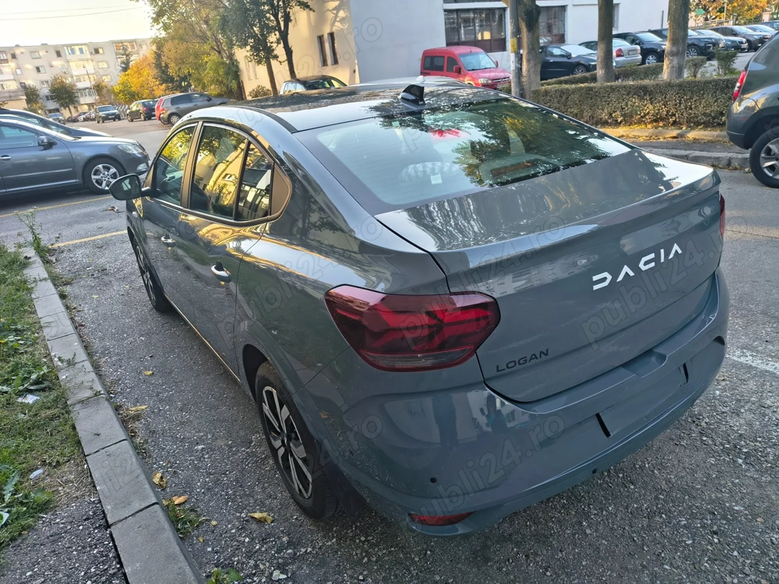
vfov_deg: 58.9
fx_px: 518
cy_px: 292
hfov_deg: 73.9
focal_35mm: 23
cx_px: 390
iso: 100
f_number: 1.8
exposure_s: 1/152
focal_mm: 5.56
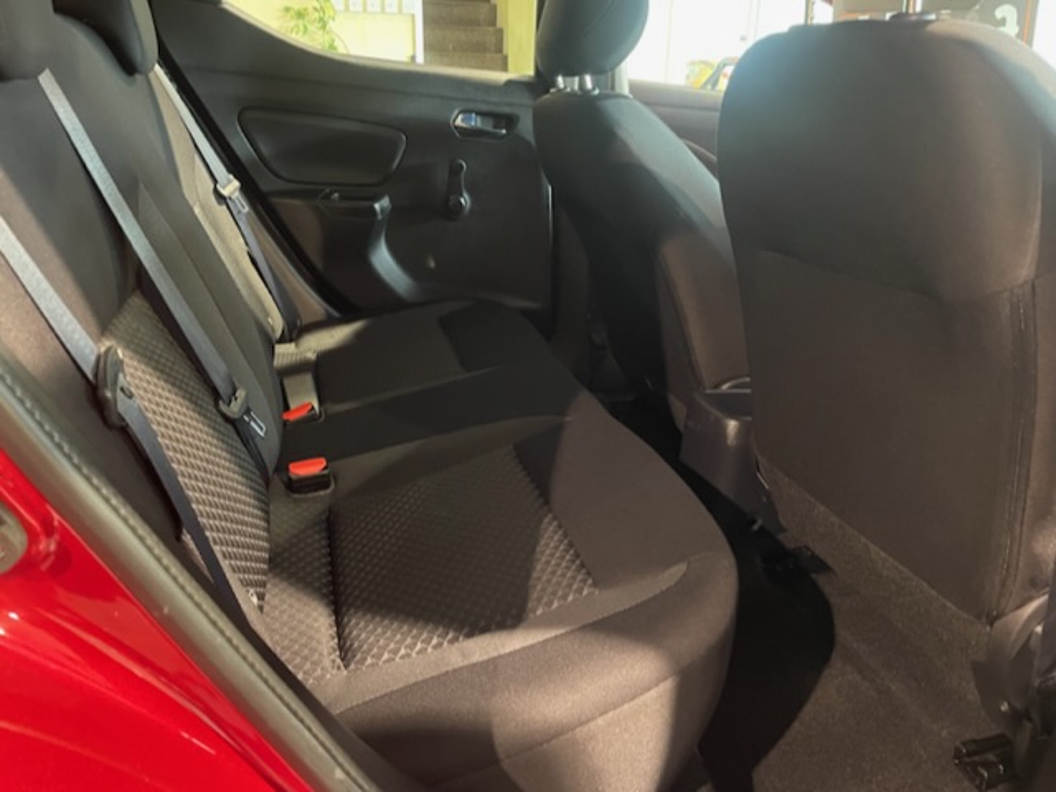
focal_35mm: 26
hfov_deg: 67.3
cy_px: 396
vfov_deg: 53.1
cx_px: 528
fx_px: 793
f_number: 1.6
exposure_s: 1/25
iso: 800
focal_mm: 4.2
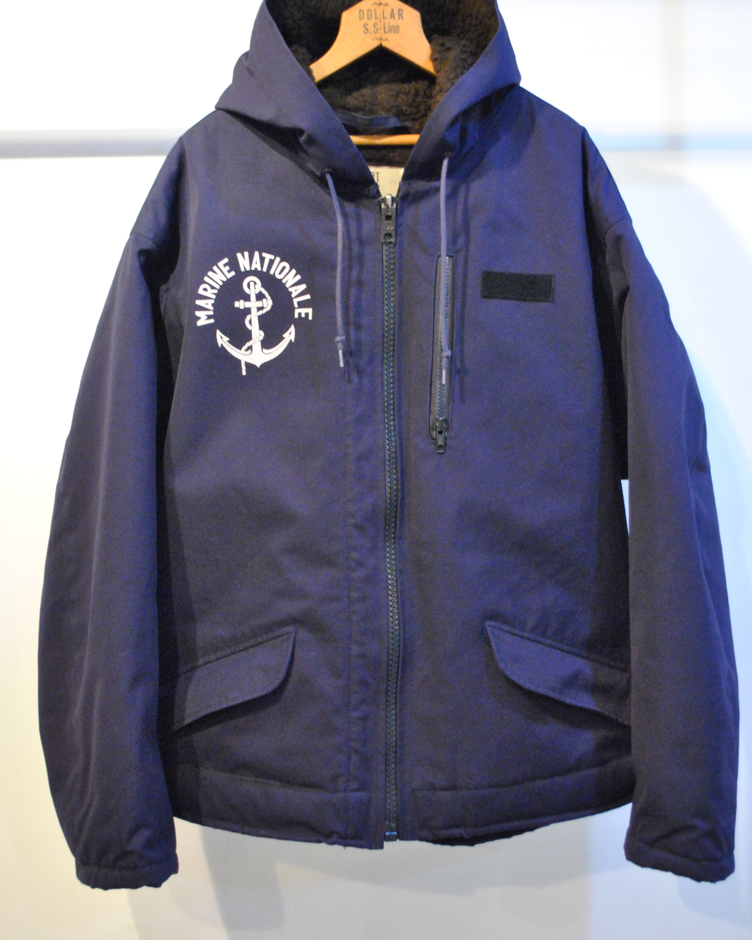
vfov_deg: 37.6
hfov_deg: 30.5
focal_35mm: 50
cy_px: 436
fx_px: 1379
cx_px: 374
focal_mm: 29
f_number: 4.5
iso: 1600
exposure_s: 1/20
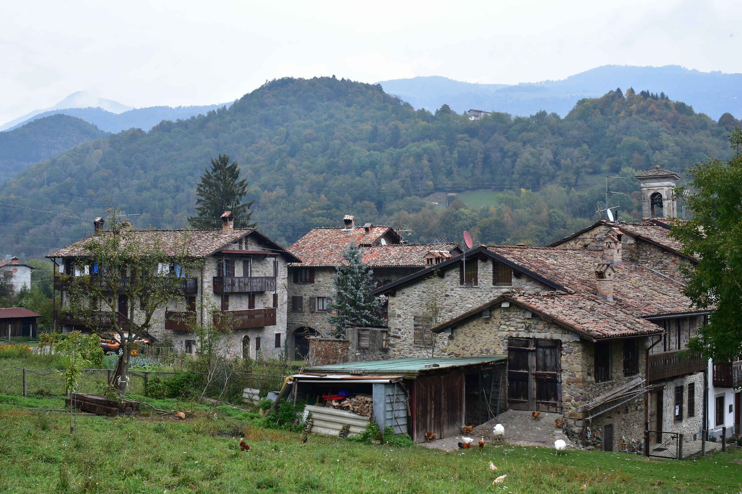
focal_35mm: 42
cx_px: 371
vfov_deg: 31.9
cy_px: 247
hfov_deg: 46.4
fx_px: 866
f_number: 9
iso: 400
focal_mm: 28
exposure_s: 1/100
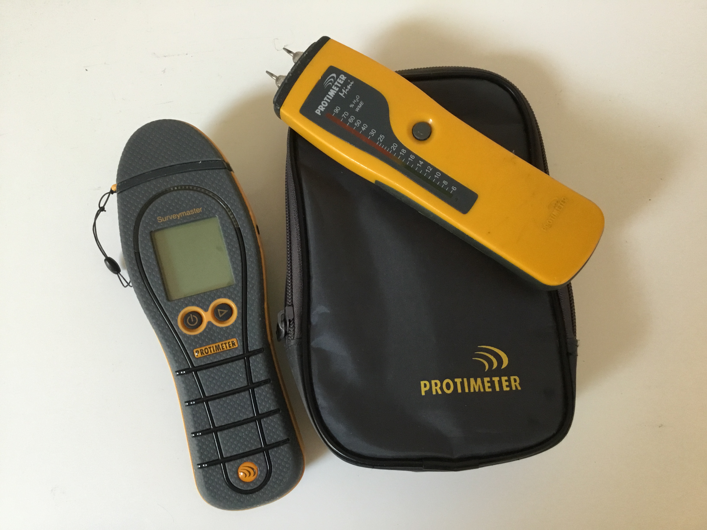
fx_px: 633
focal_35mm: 31
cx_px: 354
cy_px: 265
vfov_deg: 45.4
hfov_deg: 58.4
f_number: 2.4
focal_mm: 3.3
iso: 160
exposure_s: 1/33
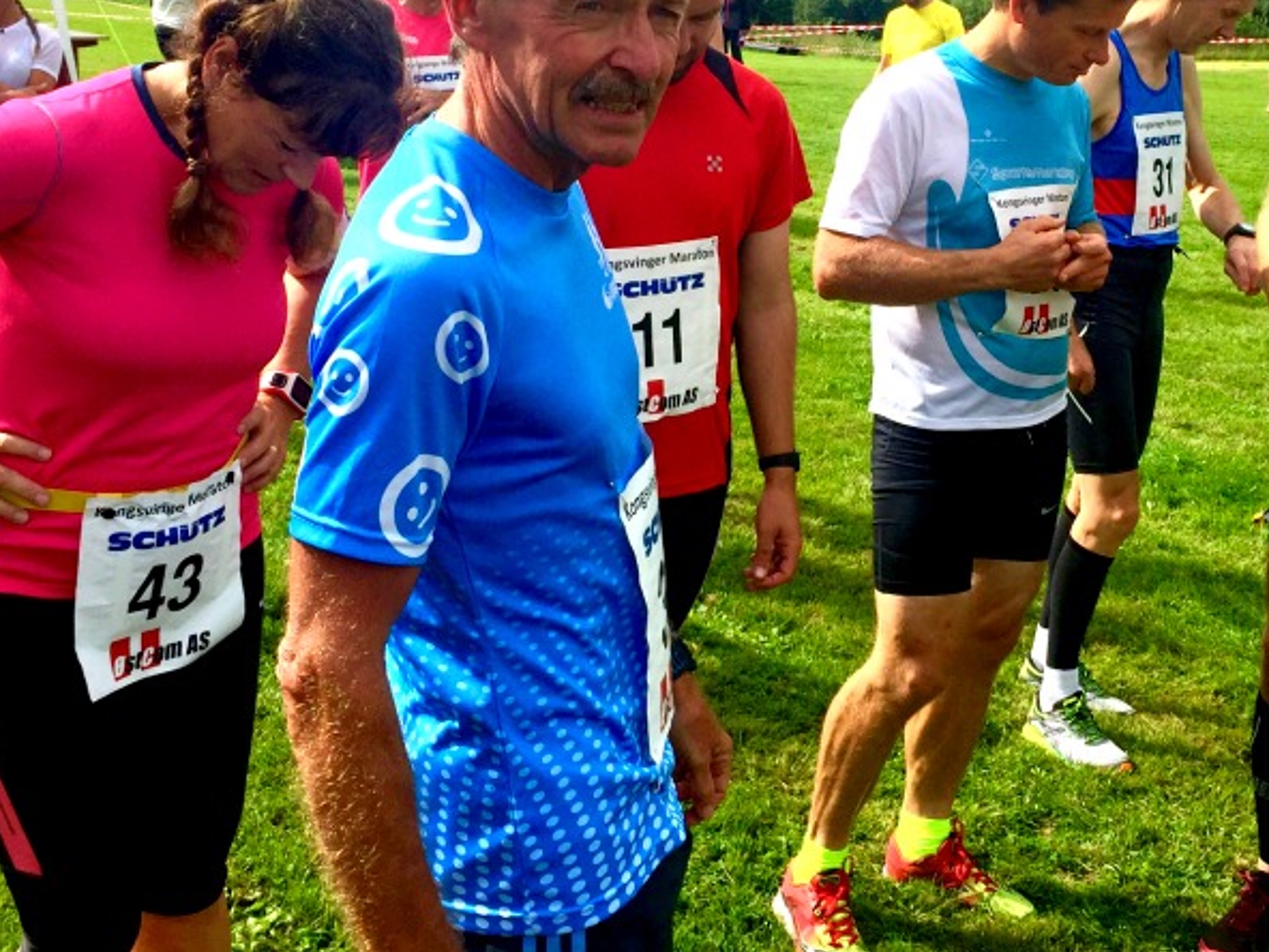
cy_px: 289
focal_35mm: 49
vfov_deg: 29.4
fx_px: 1796
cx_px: 767
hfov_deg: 38.7
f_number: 2.2
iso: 32
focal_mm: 4.15
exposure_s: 1/2198
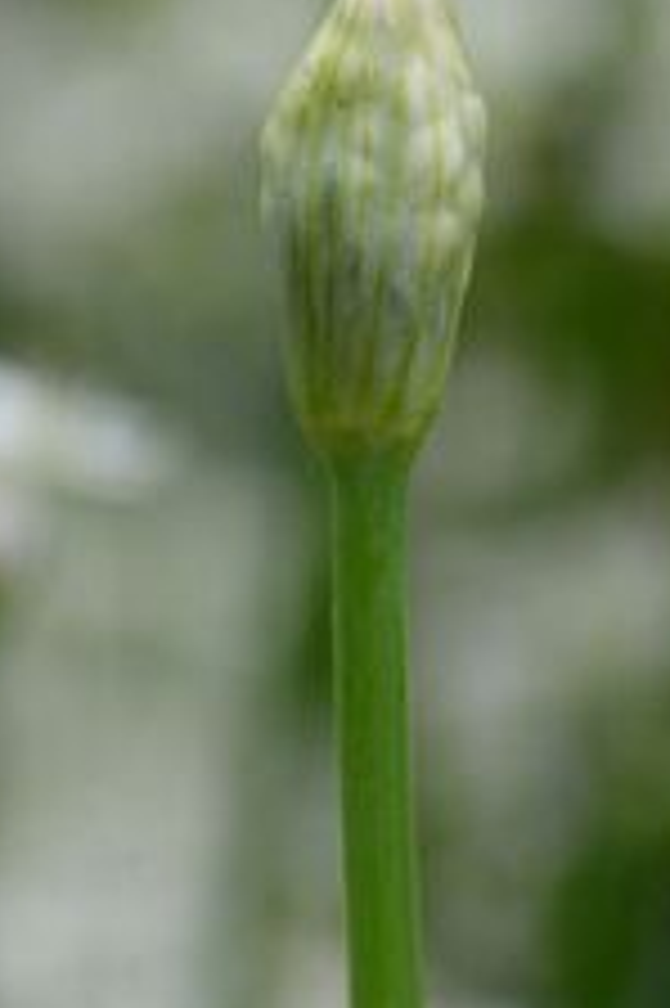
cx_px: 402
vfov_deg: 8.8
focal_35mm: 234
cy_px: 459
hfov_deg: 5.9
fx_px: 6542
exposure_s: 1/125
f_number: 13
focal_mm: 105
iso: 400
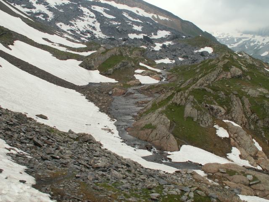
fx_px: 272
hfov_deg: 52.6
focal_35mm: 35
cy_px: 101
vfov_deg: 40.7
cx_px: 134
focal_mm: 5.86
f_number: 5
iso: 50
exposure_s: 1/100
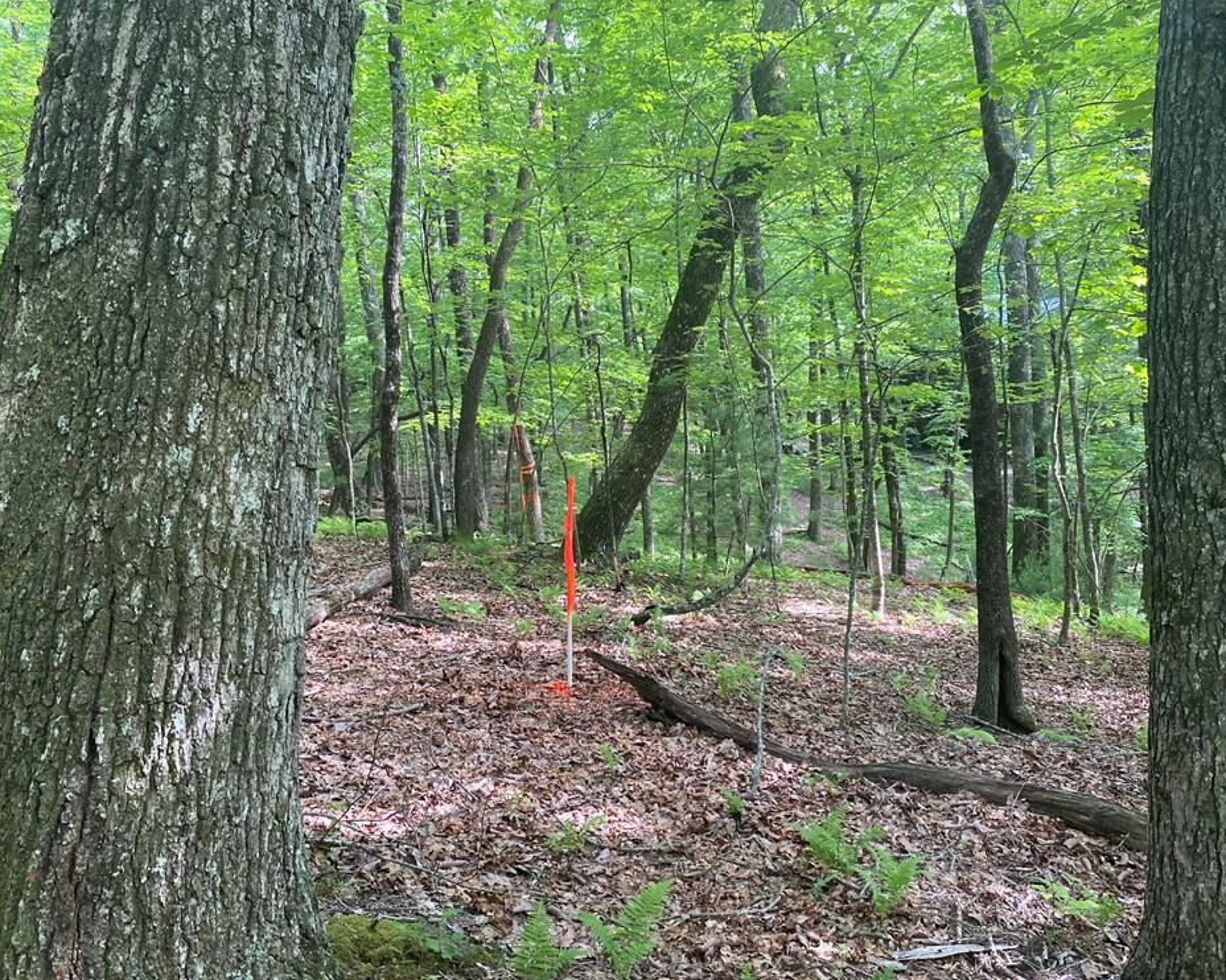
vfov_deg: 51.5
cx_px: 622
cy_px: 503
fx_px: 1016
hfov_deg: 62.2
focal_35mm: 28
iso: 100
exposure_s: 1/121
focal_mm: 4.25
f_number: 1.8
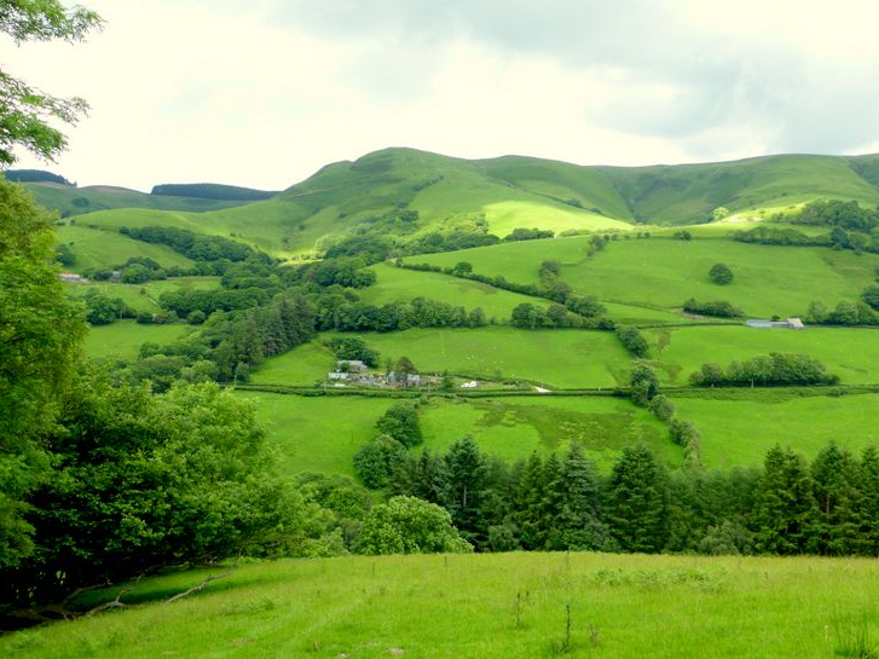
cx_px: 469
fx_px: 838
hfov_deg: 55.3
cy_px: 328
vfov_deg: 42.9
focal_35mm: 33
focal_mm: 5.4
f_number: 3.6
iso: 100
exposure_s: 1/200
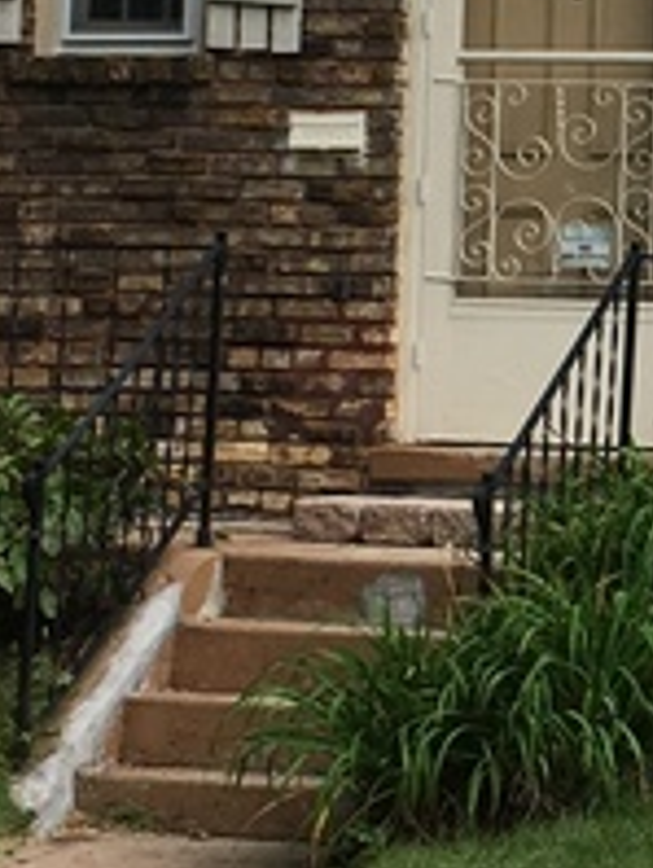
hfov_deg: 9.1
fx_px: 3966
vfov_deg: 12.4
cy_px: 132
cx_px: 1026
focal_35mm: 158
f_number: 2.2
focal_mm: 4.15
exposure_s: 1/827
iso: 25
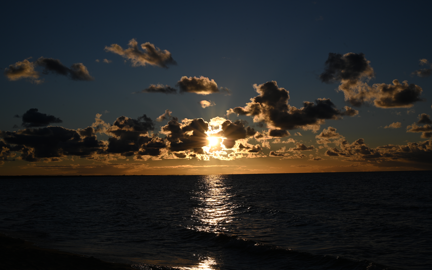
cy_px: 144
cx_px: 216
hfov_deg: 41.8
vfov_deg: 26.9
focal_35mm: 48
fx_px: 565
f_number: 16
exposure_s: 1/500
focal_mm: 47
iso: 100
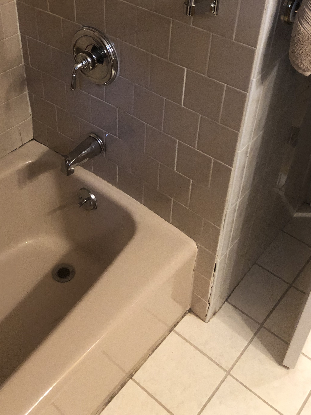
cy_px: 135
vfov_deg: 45.0
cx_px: 103
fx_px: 491
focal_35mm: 41
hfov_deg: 34.8
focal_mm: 3.99
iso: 100
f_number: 1.8
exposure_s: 1/15
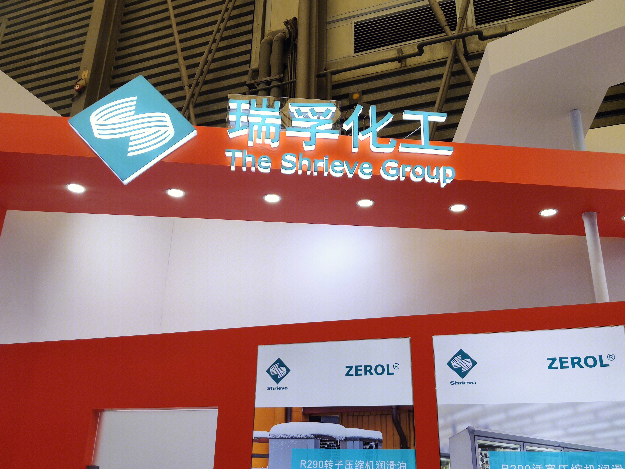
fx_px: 560
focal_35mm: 31
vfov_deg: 45.4
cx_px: 312
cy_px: 234
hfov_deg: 58.4
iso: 124
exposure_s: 1/100
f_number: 1.75
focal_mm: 4.75
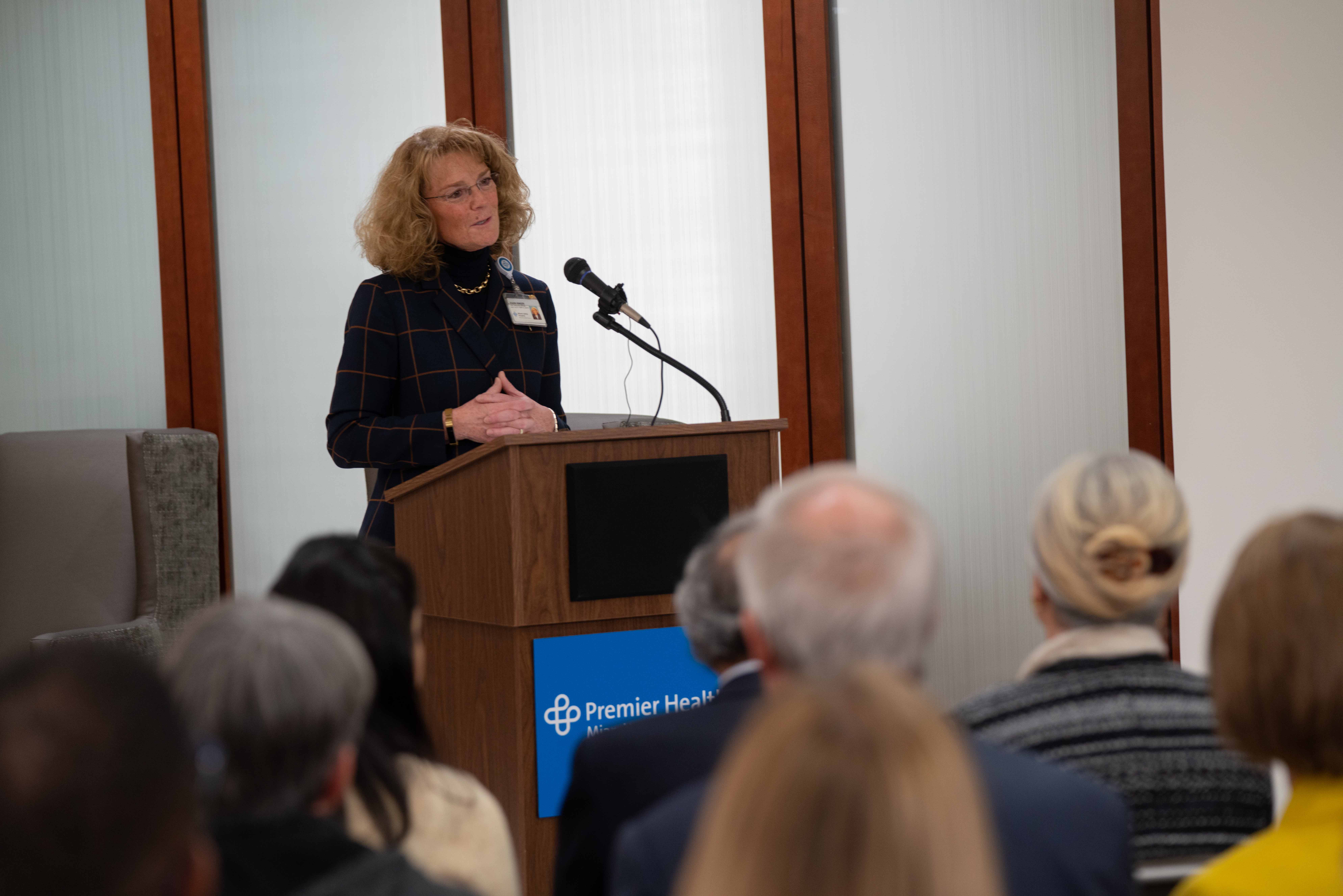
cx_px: 672
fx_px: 4290
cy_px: 448
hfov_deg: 17.8
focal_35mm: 115
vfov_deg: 11.9
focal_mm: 115
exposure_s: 1/80
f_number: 4
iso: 800
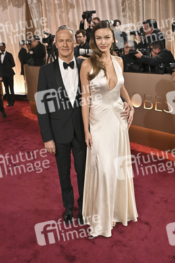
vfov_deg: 54.5
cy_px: 132
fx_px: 256
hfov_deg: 37.8
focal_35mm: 35
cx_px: 88
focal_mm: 35
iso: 2500
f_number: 5.6
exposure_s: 1/320
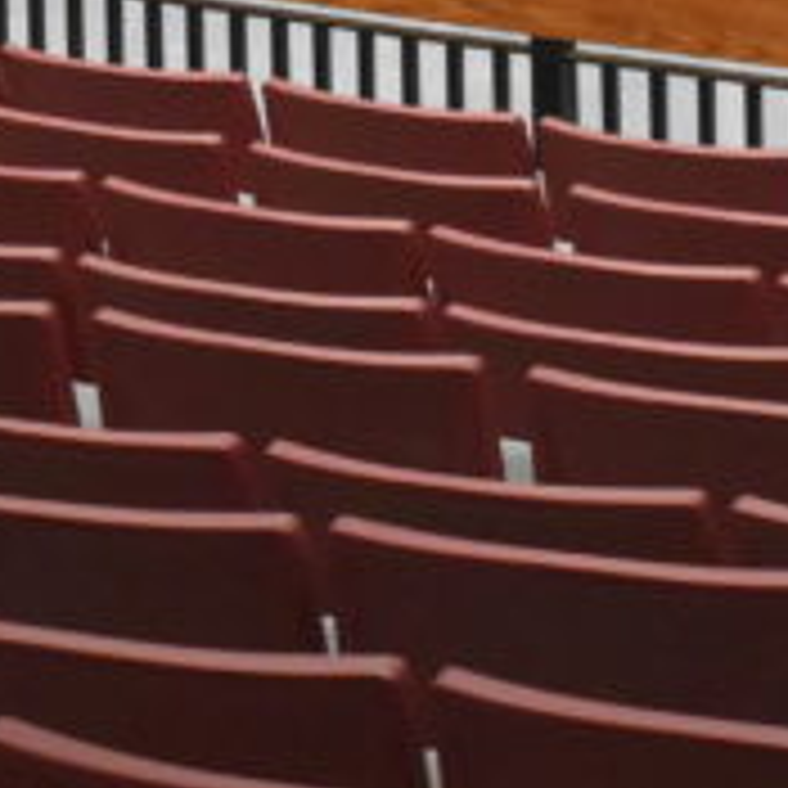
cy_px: -88
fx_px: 8061
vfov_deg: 5.6
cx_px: -32
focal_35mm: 313
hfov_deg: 5.6
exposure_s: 1/60
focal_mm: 42
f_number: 5
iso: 2800
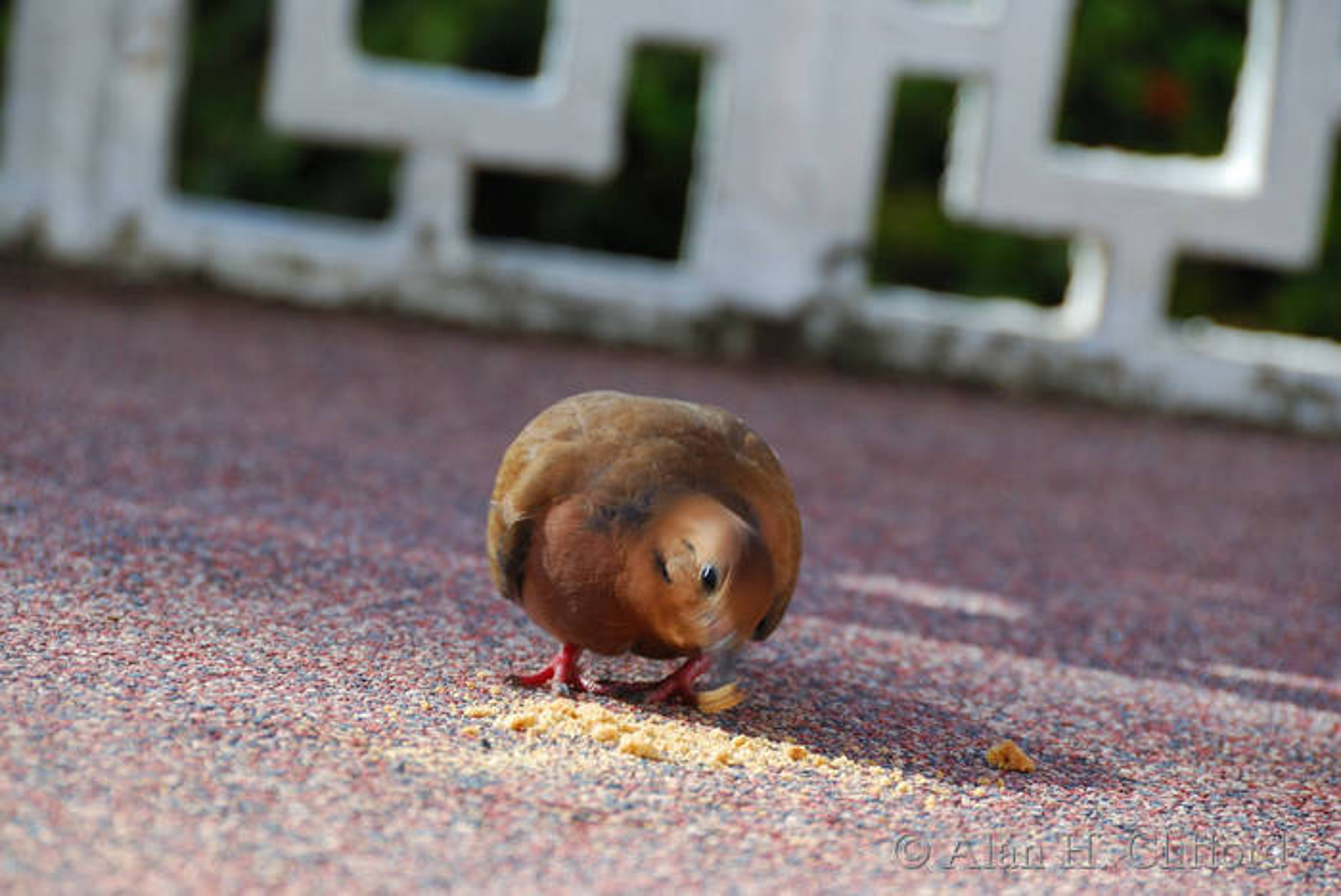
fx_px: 11184
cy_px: 448
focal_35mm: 300
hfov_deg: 6.9
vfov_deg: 4.6
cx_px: 670
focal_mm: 200
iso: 100
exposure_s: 1/100
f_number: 7.1
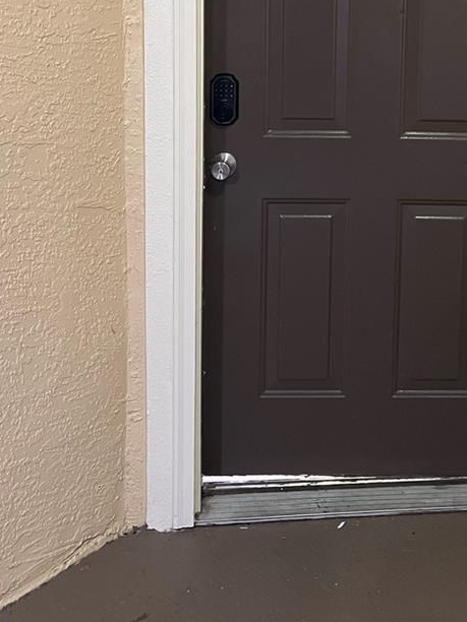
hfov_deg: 28.0
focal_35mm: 51
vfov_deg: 35.4
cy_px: 68
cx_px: 369
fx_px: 917
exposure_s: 1/40
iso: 500
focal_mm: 5.7
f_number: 1.5
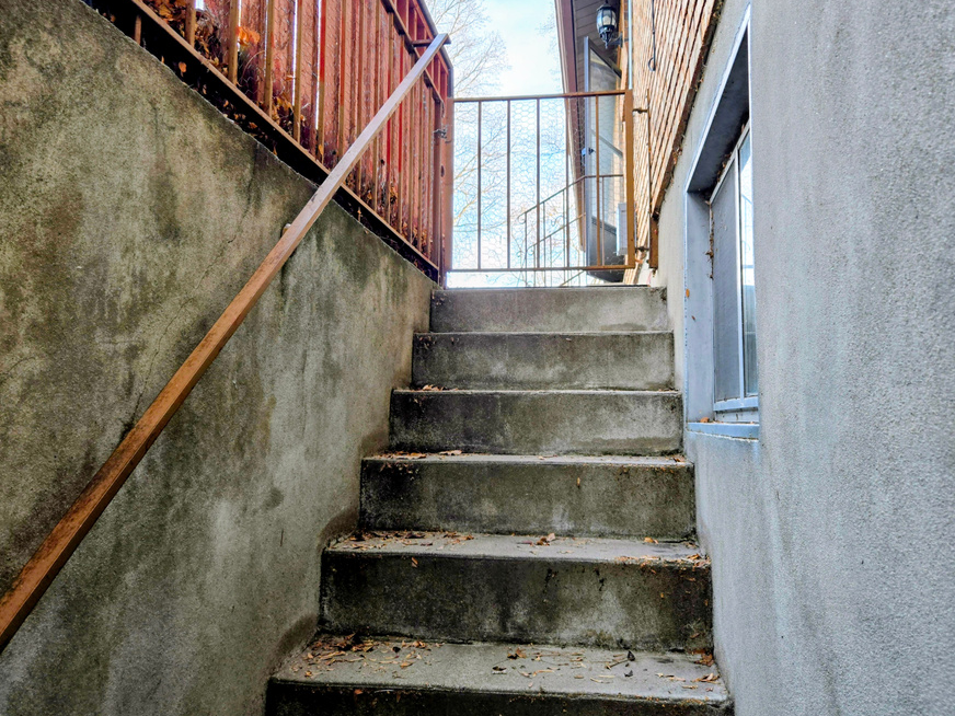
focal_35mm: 27
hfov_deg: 65.3
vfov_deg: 51.2
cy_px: 310
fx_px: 745
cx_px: 508
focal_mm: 5.4
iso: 80
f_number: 1.8
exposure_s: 1/180
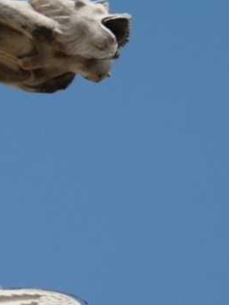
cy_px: 195
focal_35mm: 1051
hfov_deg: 1.4
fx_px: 9276
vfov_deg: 1.9
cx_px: 7
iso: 100
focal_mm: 82.8
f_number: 7.1
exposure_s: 1/500
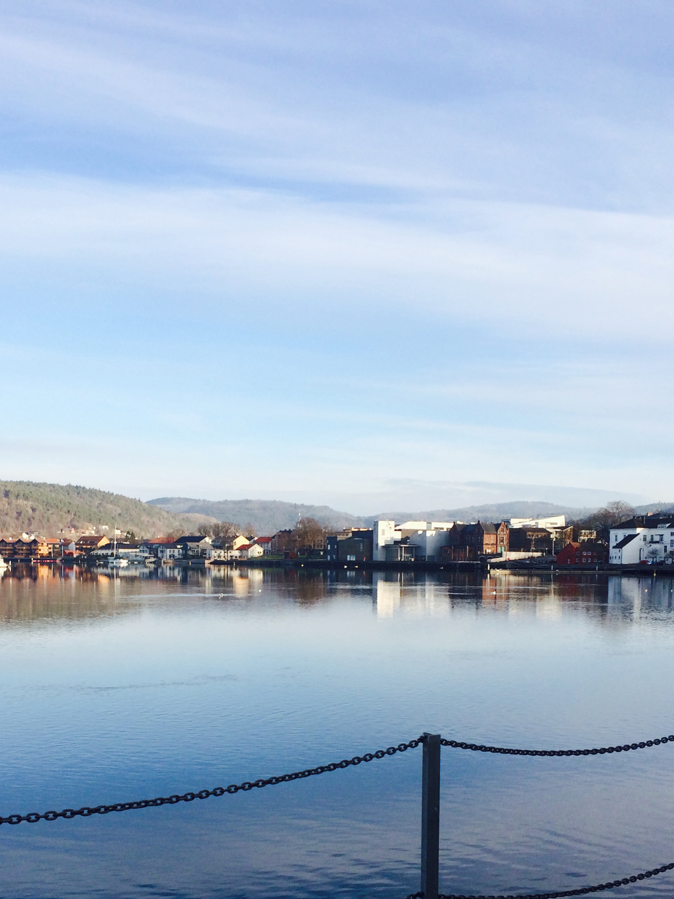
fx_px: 1064
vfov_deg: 44.9
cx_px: 275
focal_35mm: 41
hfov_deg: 35.0
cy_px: 623
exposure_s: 1/1140
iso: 32
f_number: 2.2
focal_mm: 4.15
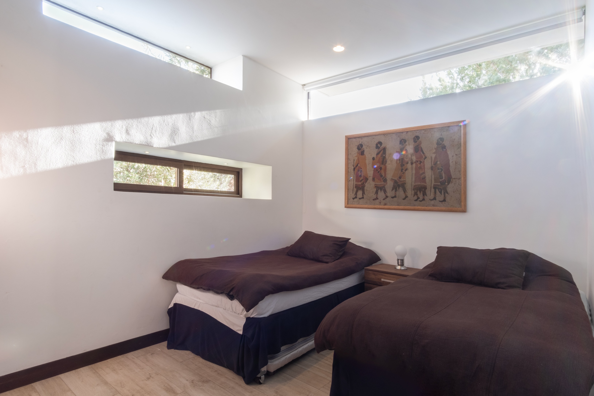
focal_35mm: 18
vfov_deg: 67.4
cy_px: 198
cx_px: 297
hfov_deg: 90.0
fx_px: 297
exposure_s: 1
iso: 200
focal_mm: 12
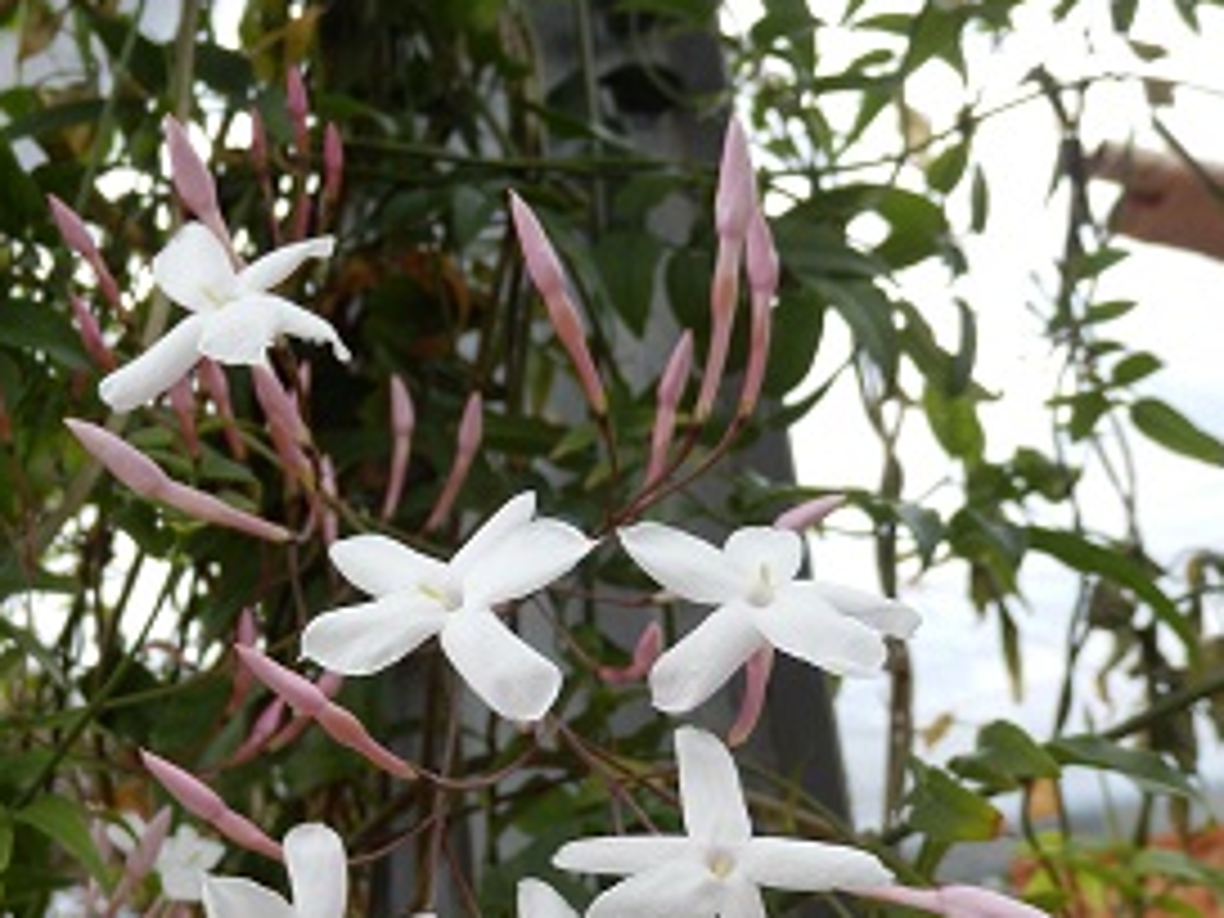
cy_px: 524
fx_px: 1627
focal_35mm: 46
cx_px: 306
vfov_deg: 31.5
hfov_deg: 40.1
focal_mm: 4.5
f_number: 3
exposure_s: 1/125
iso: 80
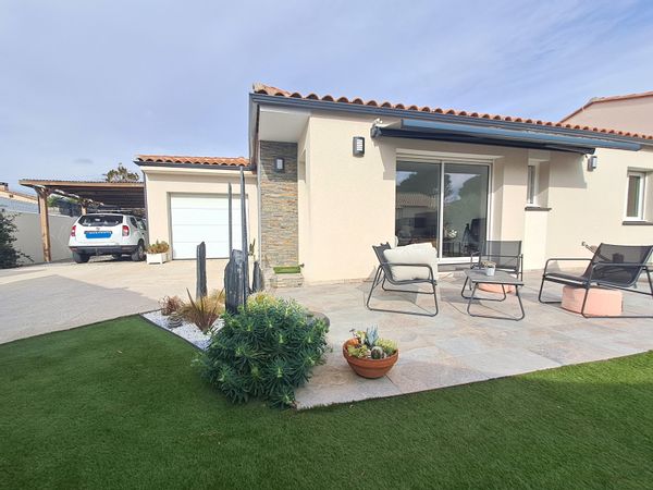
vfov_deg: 89.9
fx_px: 245
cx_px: 326
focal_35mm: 13
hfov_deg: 106.2
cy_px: 245
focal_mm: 1.42
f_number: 2.2
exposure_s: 1/2000
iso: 40
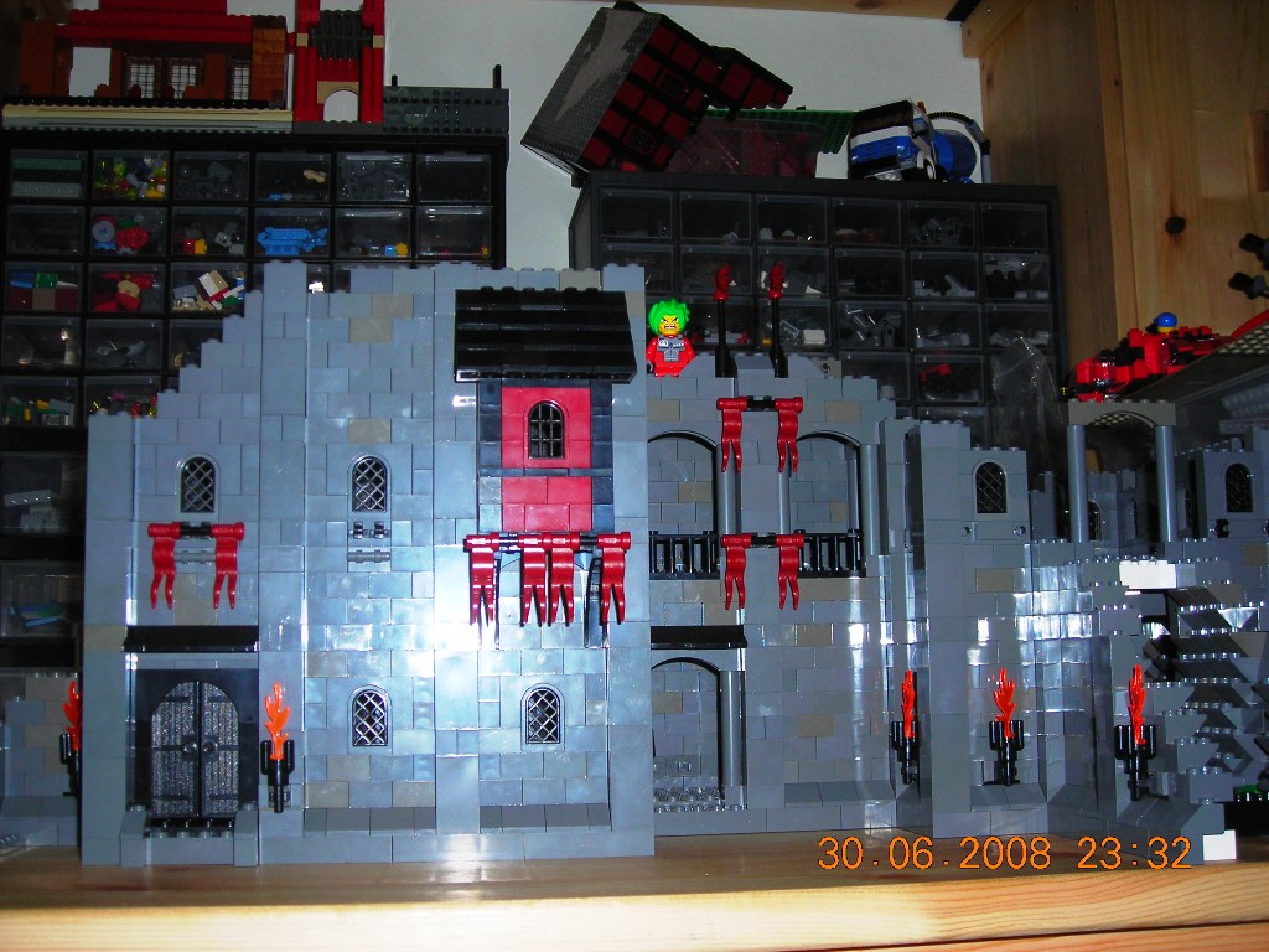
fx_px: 1503
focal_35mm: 41
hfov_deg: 45.8
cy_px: 476
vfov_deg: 35.1
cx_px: 634
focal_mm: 6.8
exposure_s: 1/60.1
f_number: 3.3
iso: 50
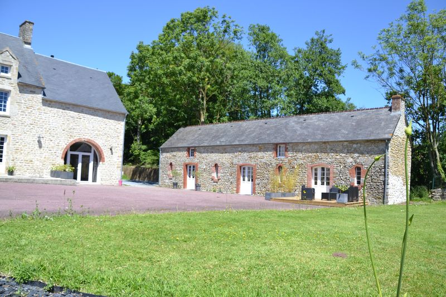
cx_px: 223
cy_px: 148
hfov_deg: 67.4
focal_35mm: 27
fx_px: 334
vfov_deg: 47.9
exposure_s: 1/1250
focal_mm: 18
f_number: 5.6
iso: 400
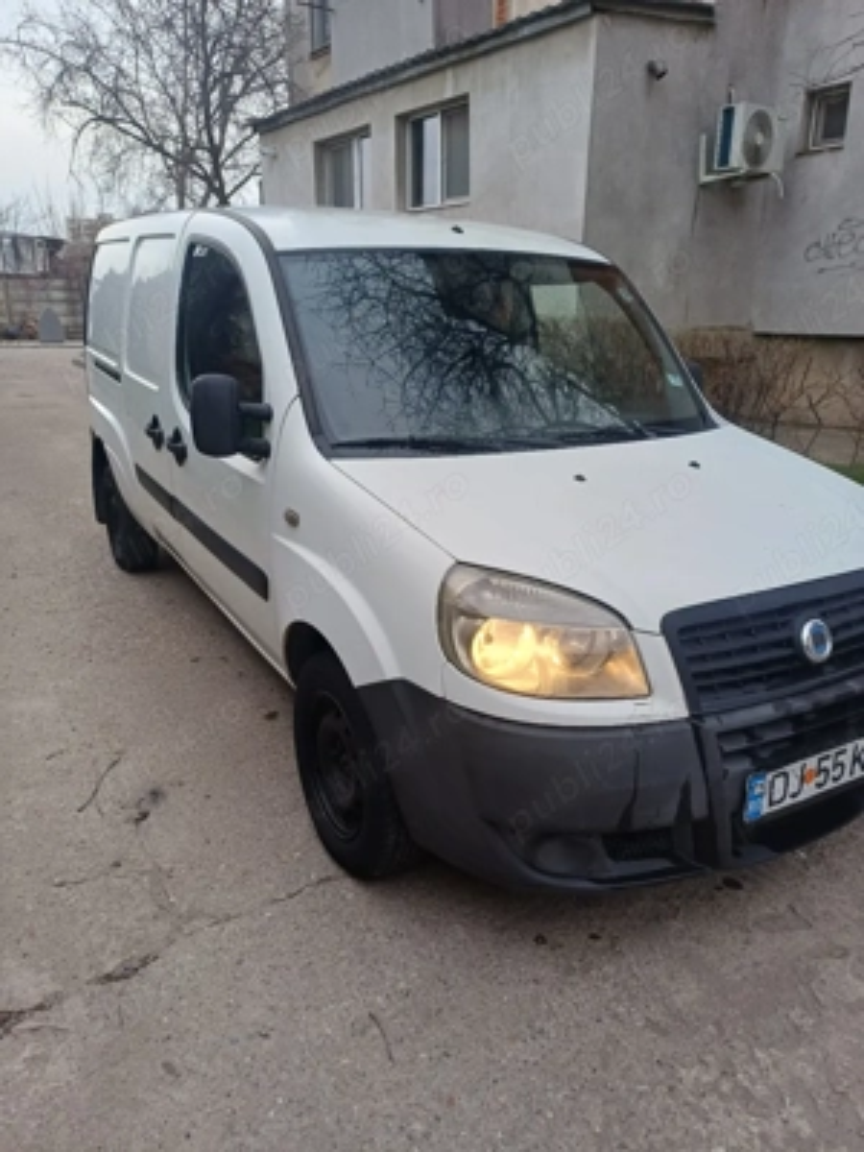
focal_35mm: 25
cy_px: 576
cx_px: 432
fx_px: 832
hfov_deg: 54.9
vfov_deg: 69.4
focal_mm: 4.65
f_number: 1.8
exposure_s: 1/137
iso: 50
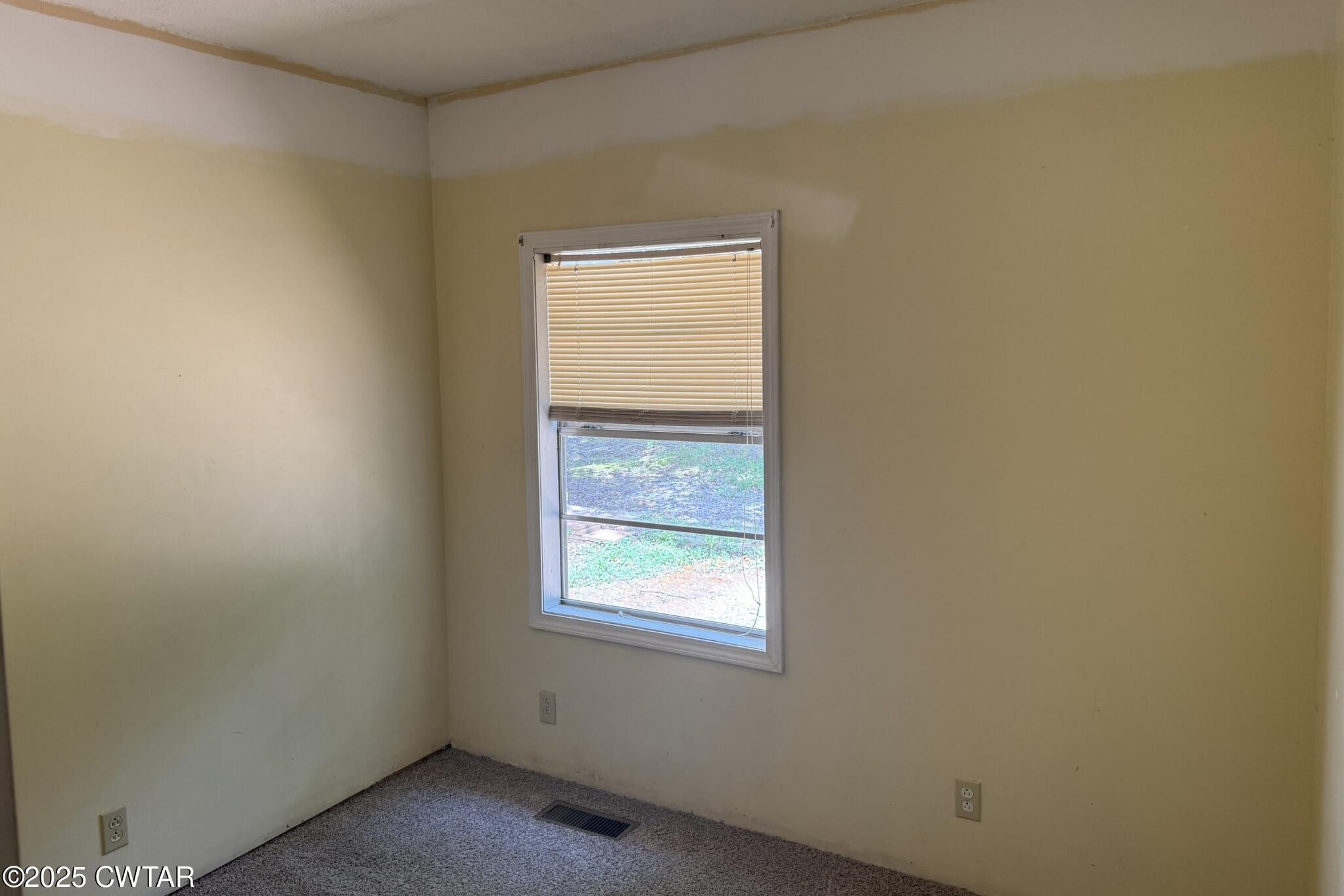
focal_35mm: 25
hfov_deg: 71.5
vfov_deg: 51.2
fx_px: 933
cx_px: 672
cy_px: 418
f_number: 1.78
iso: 100
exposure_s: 1/124
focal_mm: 6.76
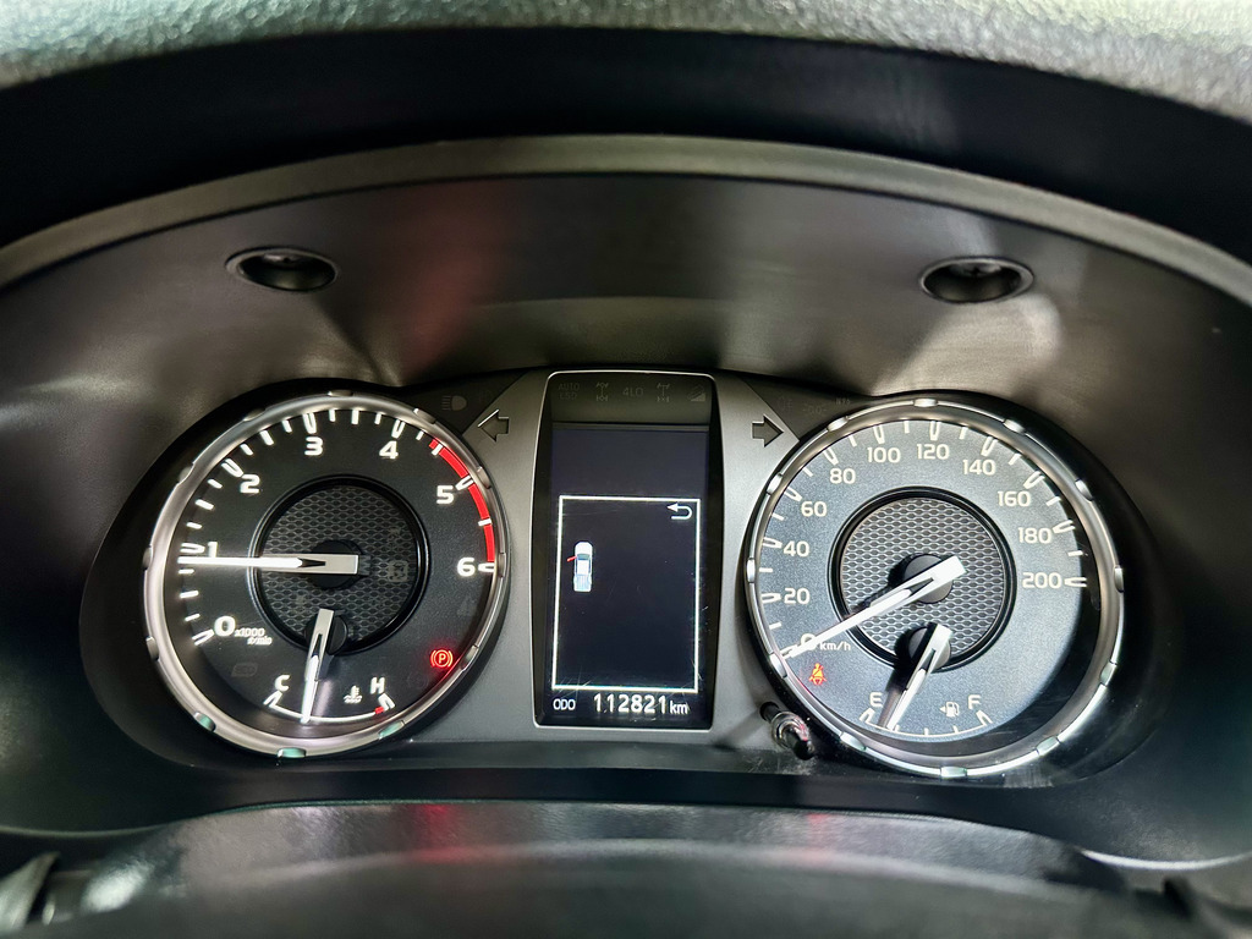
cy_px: 470
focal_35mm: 24
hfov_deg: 71.6
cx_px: 626
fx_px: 868
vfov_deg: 56.8
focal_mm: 6.86
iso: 400
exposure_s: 1/60
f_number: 1.78
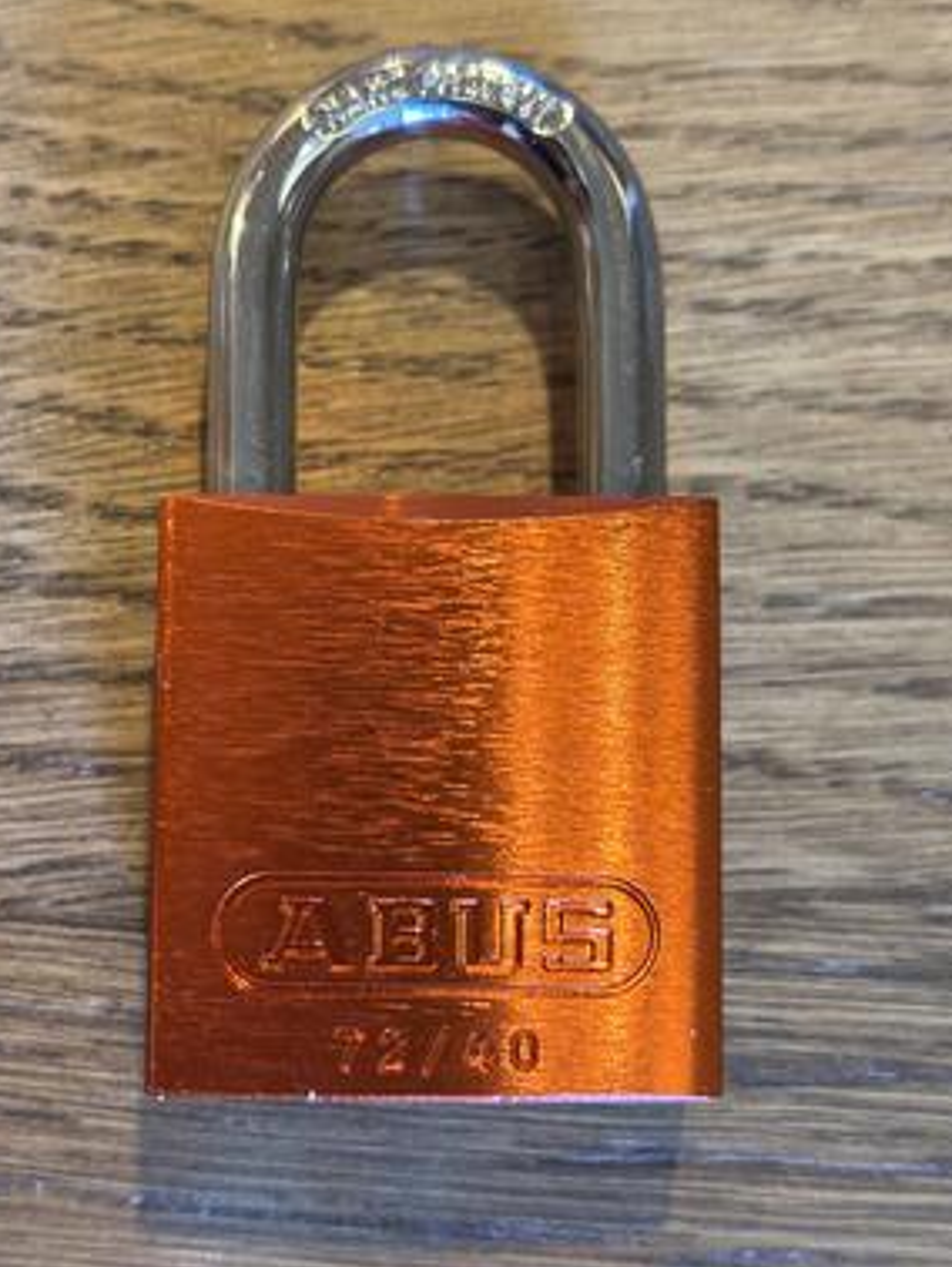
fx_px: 2015
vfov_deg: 34.9
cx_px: 459
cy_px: 600
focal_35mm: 55
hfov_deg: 26.6
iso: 250
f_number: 1.6
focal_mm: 5.96
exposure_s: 1/40
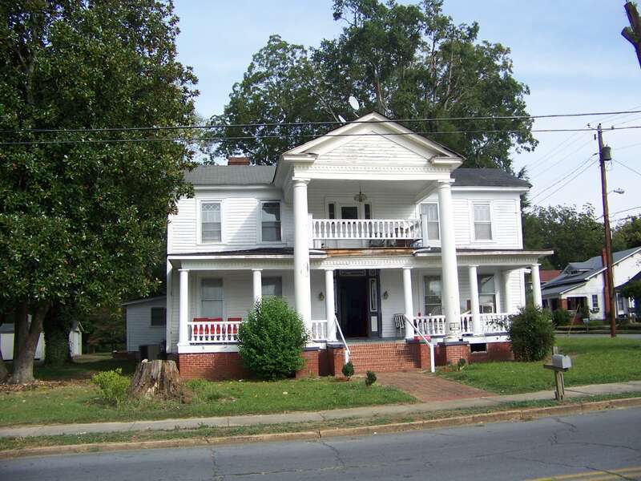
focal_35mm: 36
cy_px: 240
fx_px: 667
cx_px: 320
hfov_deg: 51.4
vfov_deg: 39.7
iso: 64
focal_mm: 5.85
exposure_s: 1/640
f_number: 2.8
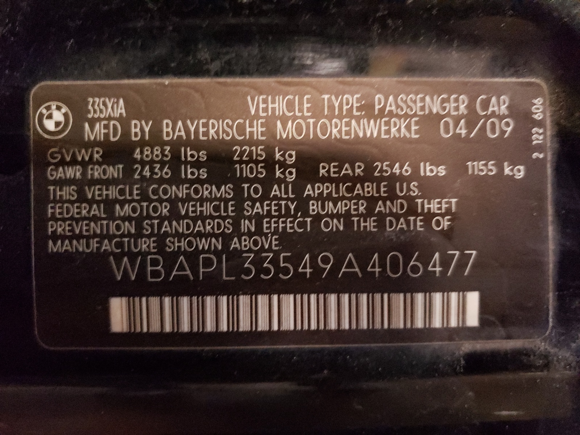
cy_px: 218
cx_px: 290
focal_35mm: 26
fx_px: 436
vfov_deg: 53.1
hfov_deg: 67.3
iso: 969
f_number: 1.5
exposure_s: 1/24
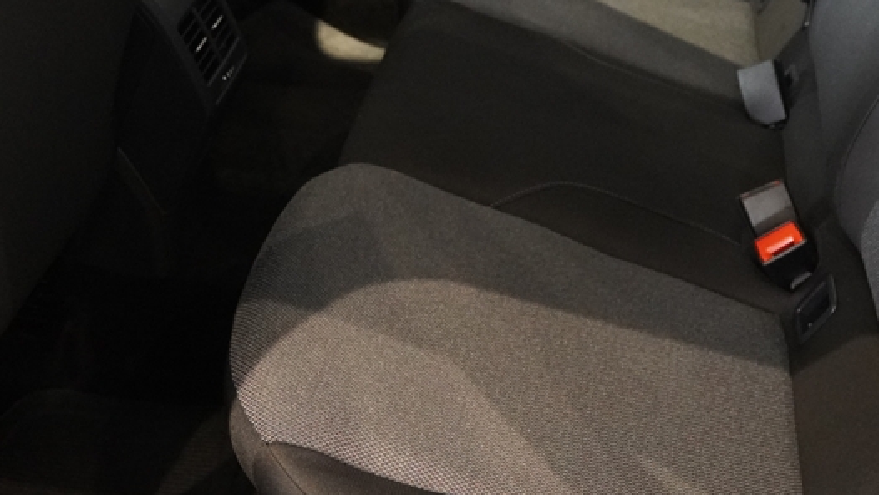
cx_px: 558
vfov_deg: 22.0
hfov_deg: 39.5
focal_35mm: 52
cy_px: -31
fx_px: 1213
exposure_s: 1/160
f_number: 2.8
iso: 3200
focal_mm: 17
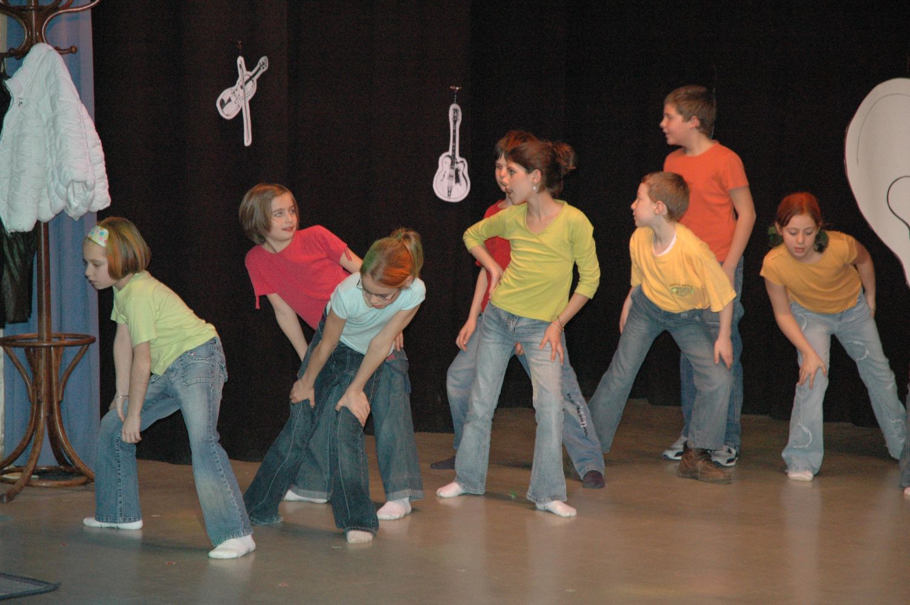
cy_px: 302
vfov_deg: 13.0
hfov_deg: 19.5
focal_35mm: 105
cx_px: 455
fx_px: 2652
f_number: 5
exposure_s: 1/60
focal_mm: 70
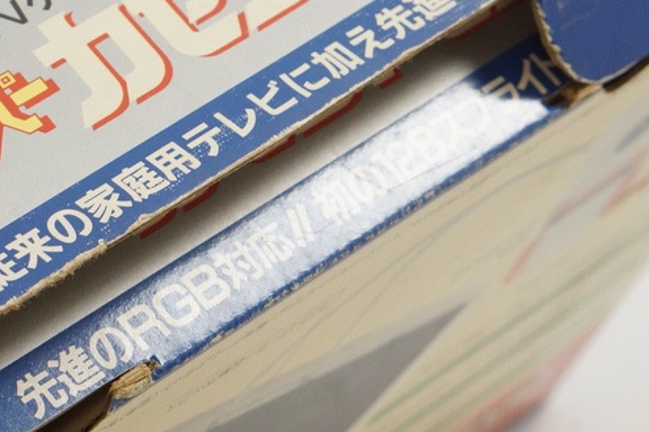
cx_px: 194
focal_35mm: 182
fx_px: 3281
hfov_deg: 11.3
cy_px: 79
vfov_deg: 7.5
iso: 800
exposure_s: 1/80
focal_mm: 50
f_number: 6.3
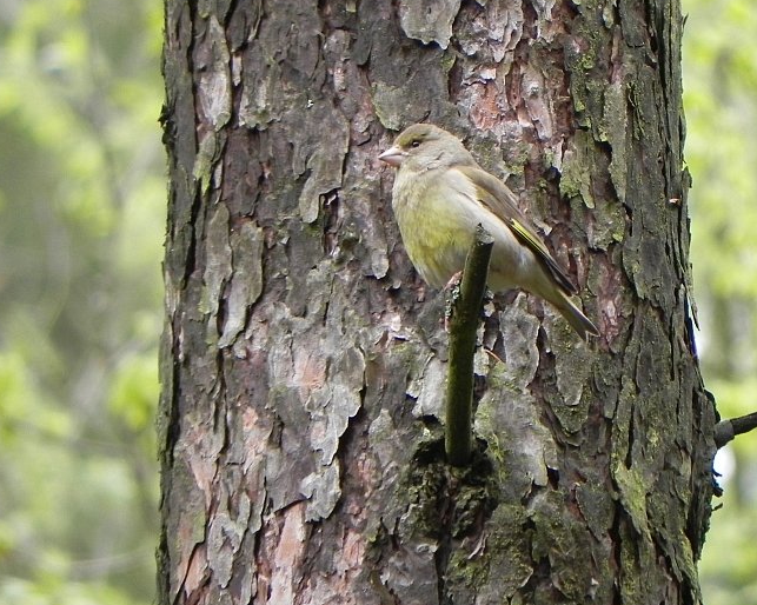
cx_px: 494
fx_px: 23607
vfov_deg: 1.5
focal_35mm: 1054
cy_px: 246
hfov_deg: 1.8
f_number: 5
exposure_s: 1/60.8
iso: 160
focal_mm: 120
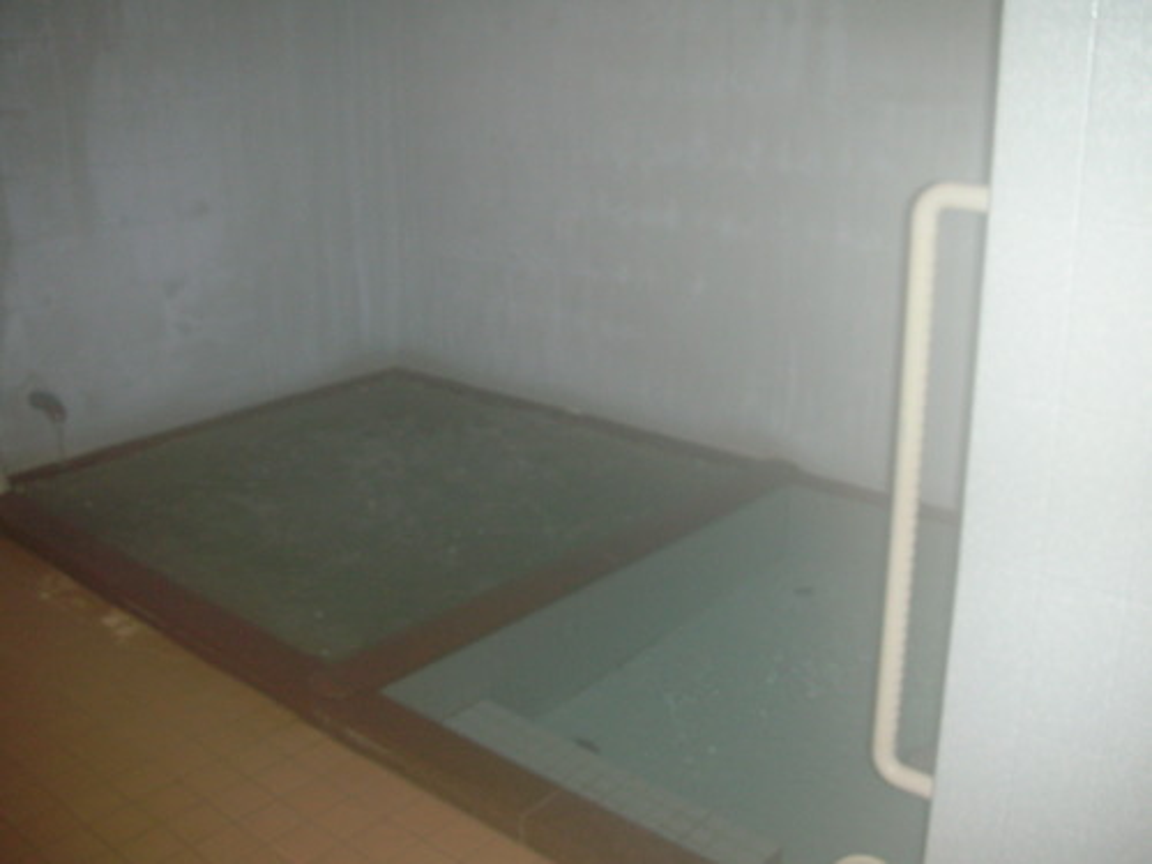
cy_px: 432
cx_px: 576
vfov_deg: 40.7
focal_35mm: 35
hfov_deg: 52.6
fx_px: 1165
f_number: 3
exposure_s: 1/60.1
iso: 98
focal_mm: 5.8
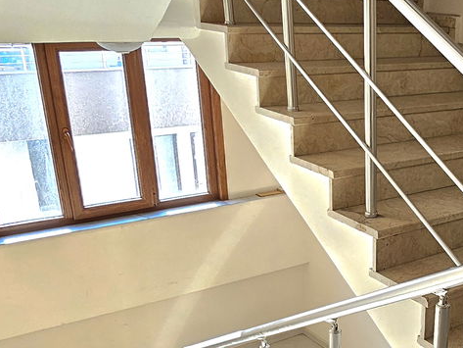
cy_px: 270
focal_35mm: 44
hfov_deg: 39.7
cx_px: 420
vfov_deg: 32.2
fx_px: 589
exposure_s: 1/50.3
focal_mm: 2.2
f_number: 2.2
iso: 50
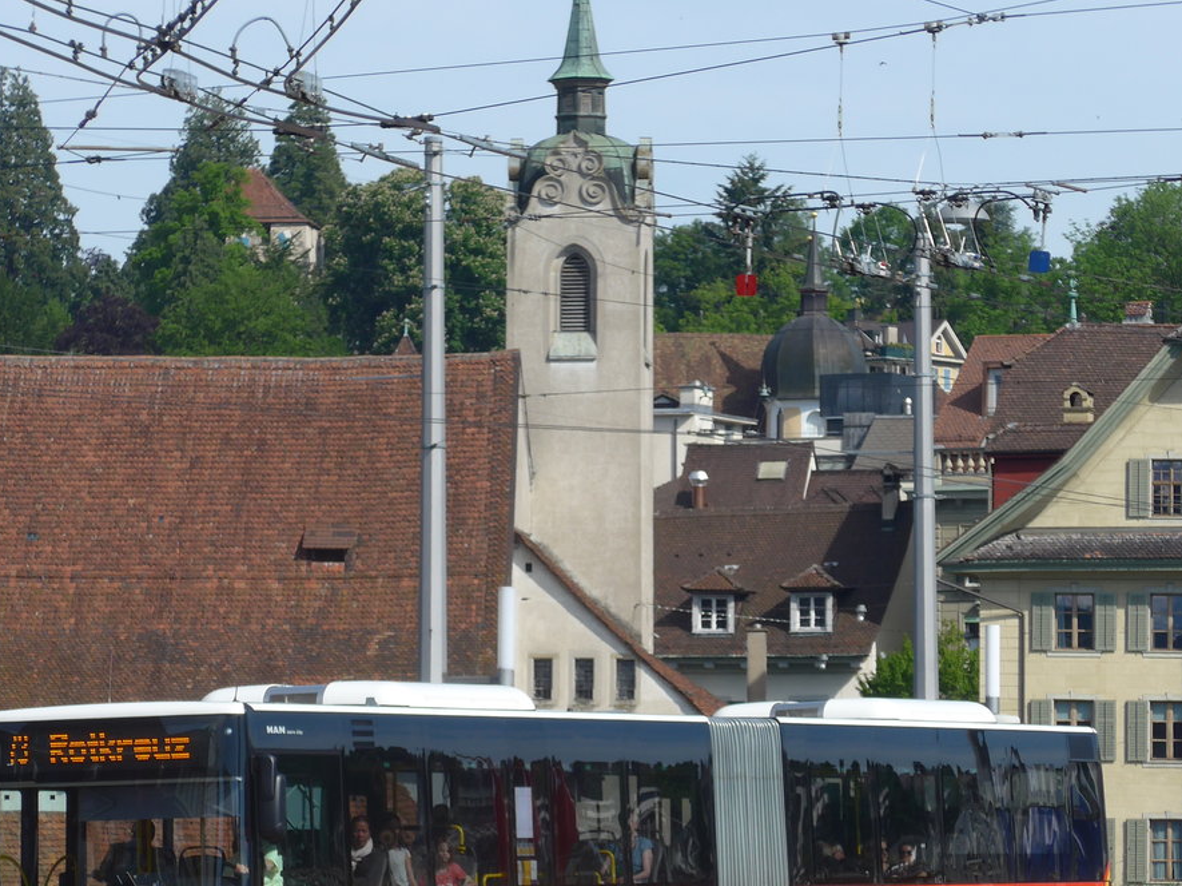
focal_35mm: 213
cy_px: 579
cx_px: 550
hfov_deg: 9.3
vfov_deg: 7.0
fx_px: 7270
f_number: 5.5
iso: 80
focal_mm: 30.5
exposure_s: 1/400
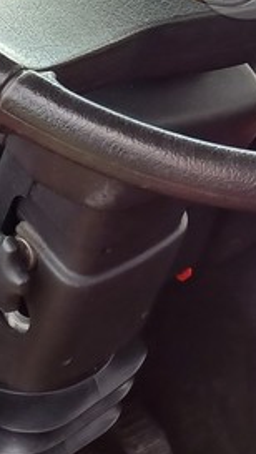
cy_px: -98
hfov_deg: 11.7
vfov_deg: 19.6
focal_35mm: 102
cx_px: 293
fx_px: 1228
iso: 80
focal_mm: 4.65
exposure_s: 1/100
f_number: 1.8
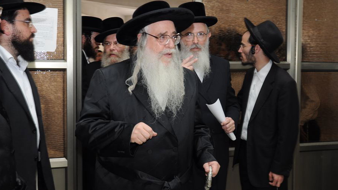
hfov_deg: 45.8
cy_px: 88
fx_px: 400
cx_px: 159
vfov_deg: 26.8
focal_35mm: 45
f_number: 4.5
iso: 400
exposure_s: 1/60
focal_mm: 25
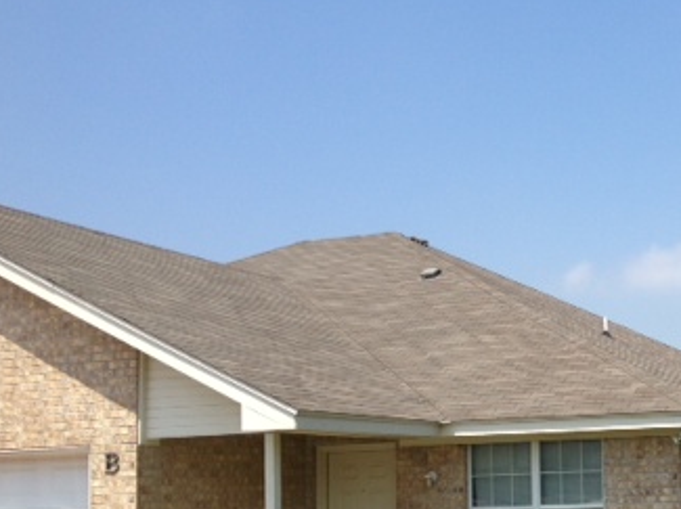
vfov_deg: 21.1
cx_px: 647
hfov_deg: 26.9
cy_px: 396
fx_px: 1356
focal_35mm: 69
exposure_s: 1/1453
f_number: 2.4
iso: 50
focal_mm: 4.28
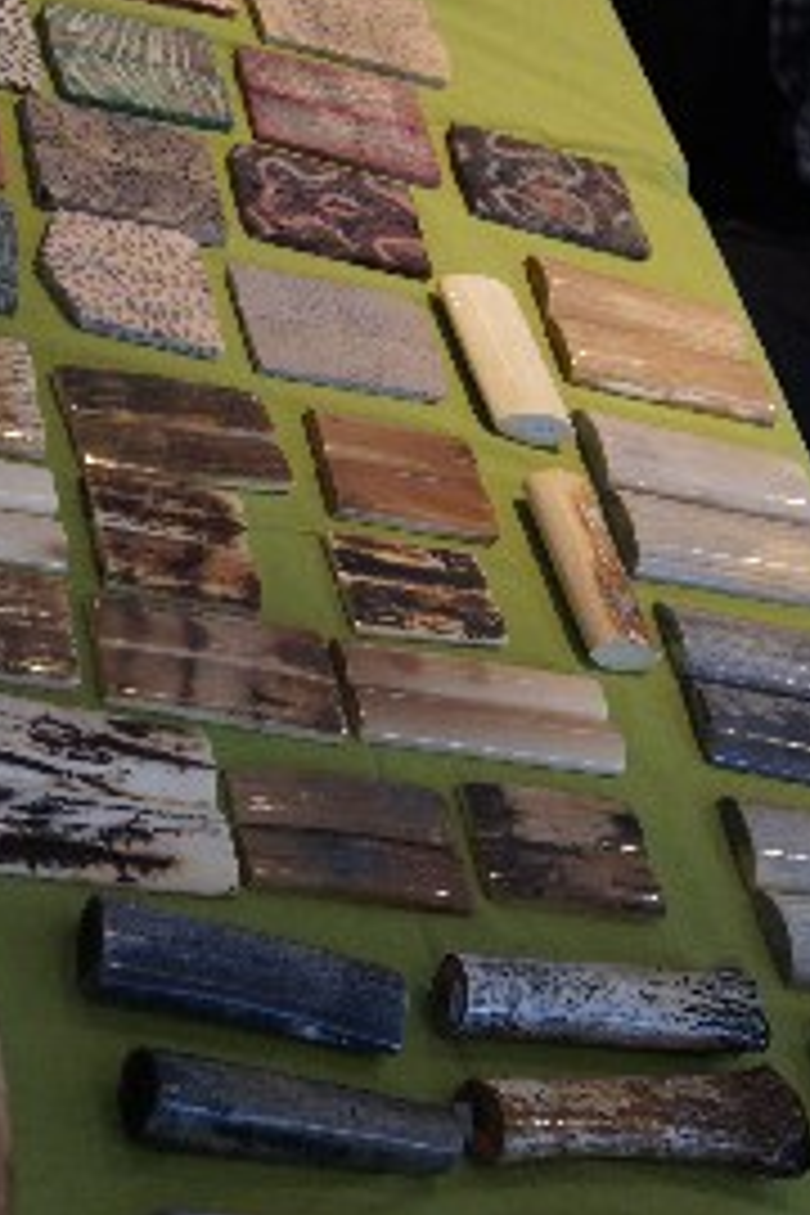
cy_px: 632
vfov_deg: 25.4
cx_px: 81
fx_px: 2700
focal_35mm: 80
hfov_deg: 16.8
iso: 800
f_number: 5
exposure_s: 1/40
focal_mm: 24
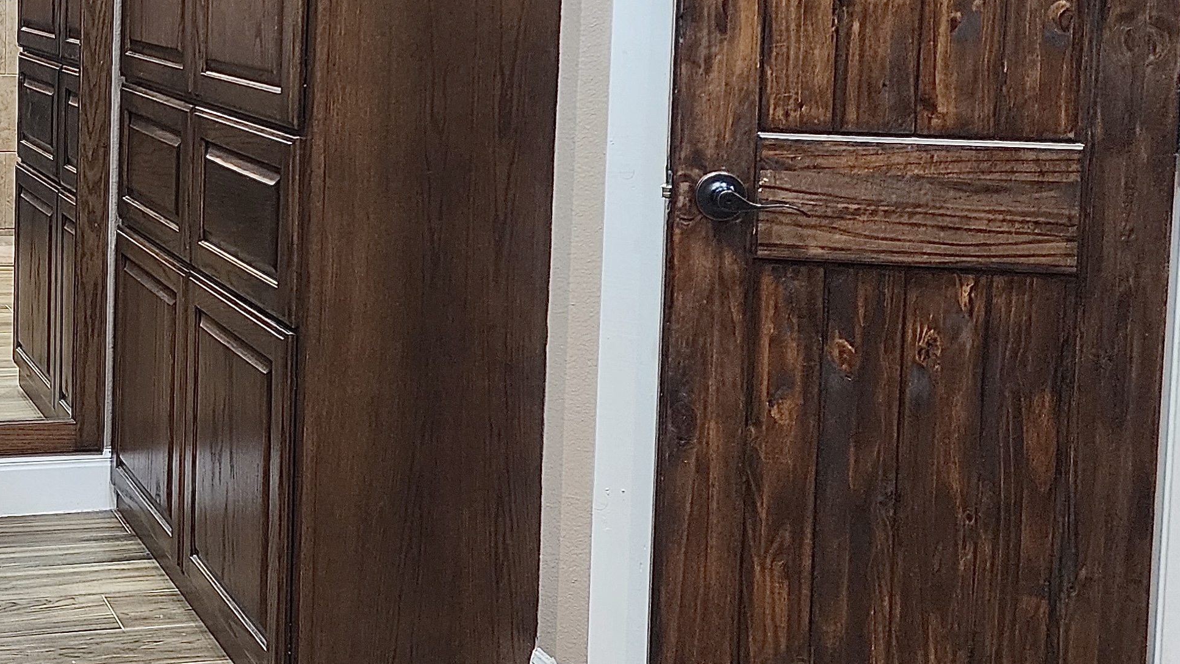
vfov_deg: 23.6
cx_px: 32
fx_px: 1564
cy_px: 147
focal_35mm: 50
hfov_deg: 37.4
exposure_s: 1/60
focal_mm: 6.4
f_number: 1.8
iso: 640
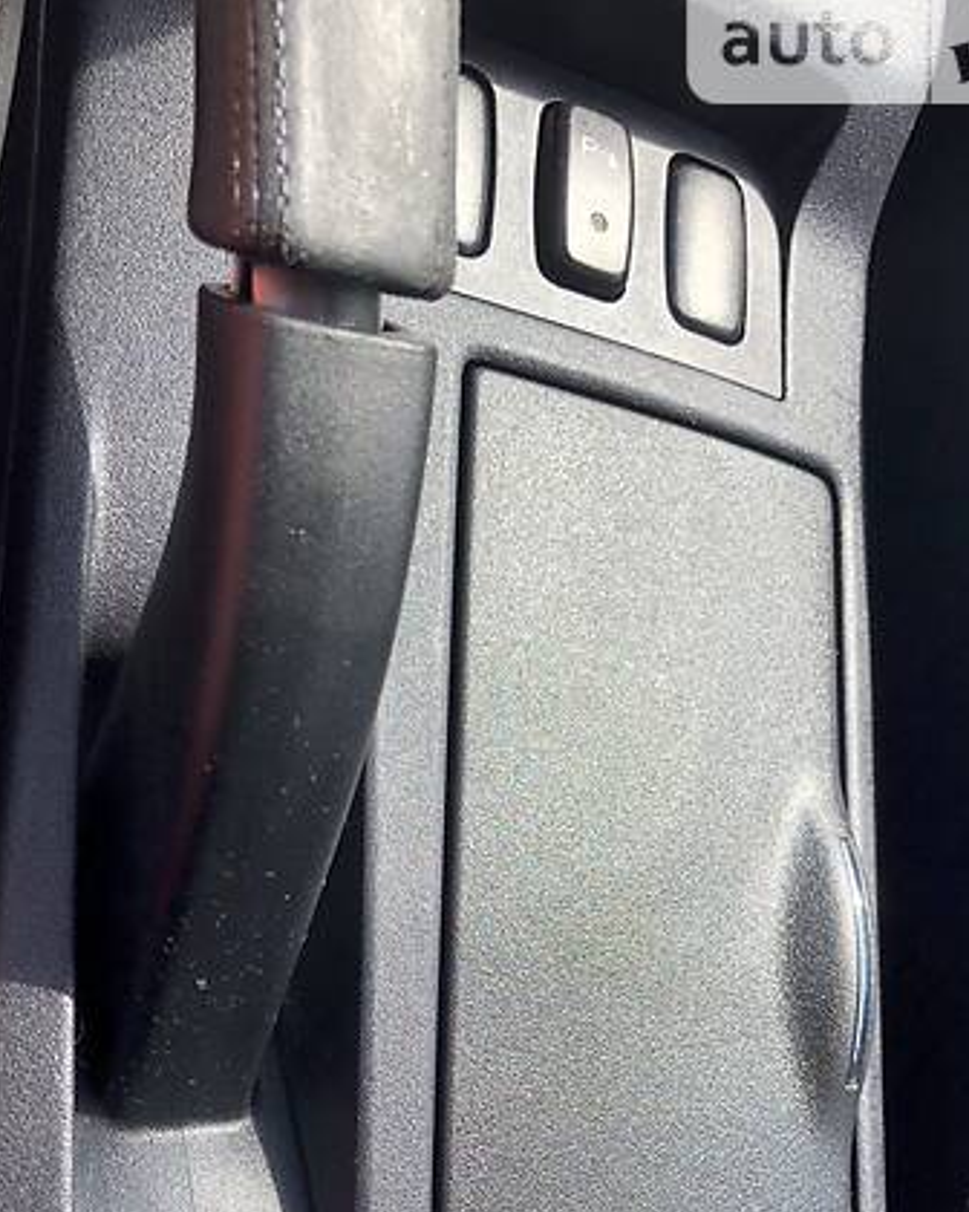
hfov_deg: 38.2
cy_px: 811
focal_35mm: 39
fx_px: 1398
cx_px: 496
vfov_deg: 46.1
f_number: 1.8
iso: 20
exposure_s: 1/340
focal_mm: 4
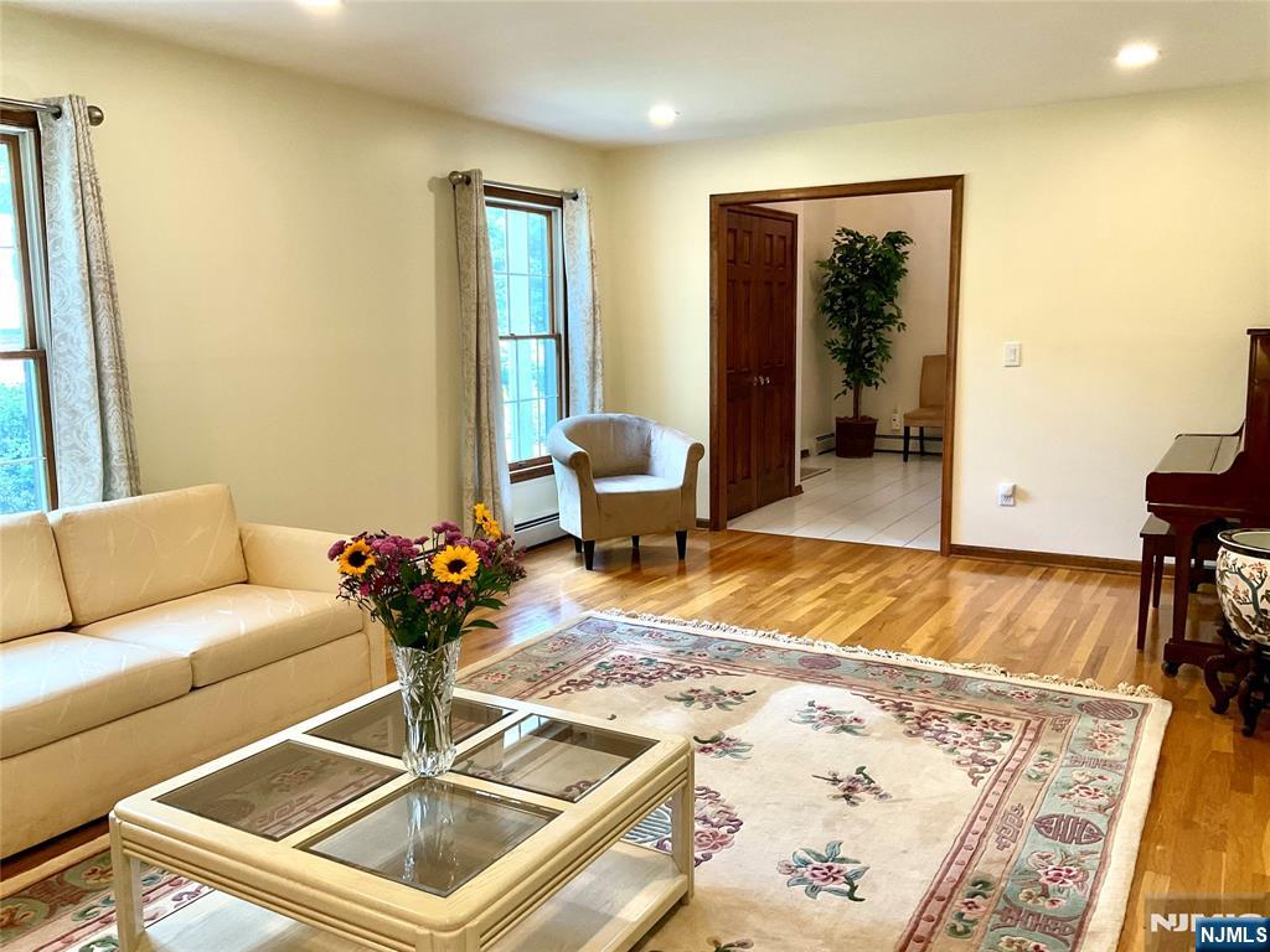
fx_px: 1064
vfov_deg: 48.2
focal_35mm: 29
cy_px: 476
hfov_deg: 61.7
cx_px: 635
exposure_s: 1/60
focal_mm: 3
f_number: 1.8
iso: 64
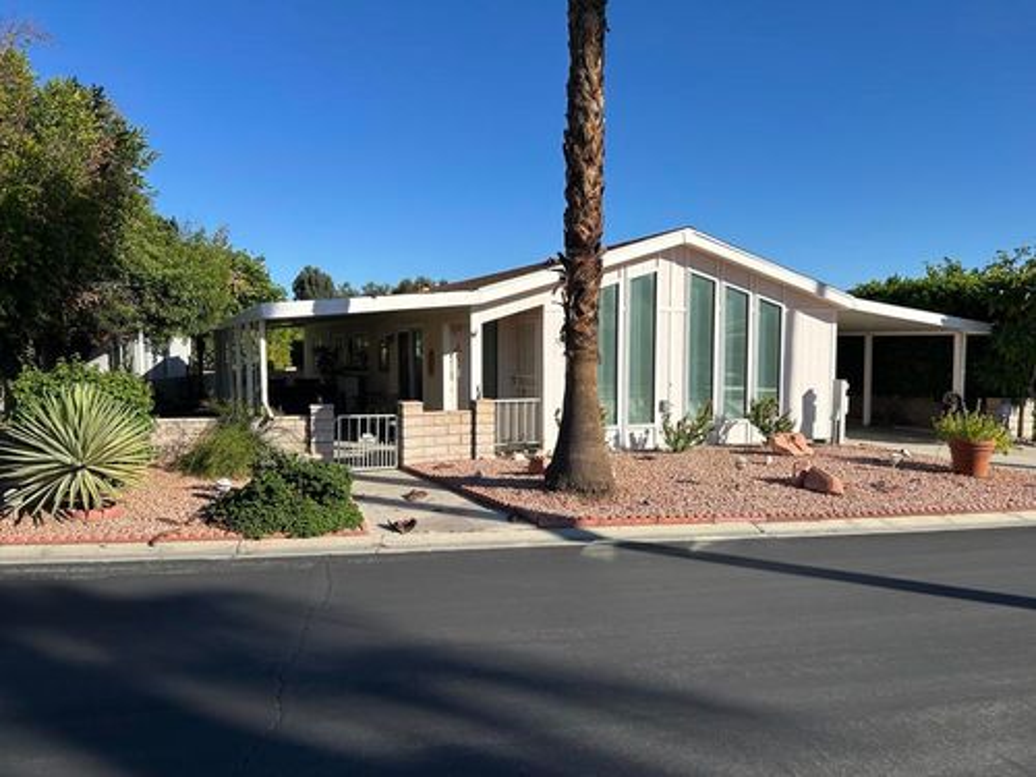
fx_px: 778
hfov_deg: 67.3
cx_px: 518
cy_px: 388
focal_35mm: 26
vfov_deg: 53.1
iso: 50
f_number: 1.5
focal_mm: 5.7
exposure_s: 1/4831
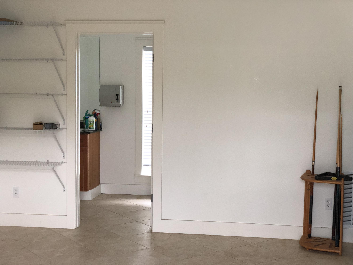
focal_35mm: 52
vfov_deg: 28.0
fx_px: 530
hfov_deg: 36.8
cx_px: 176
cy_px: 132
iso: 80
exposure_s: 1/60
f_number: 2.4
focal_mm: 6
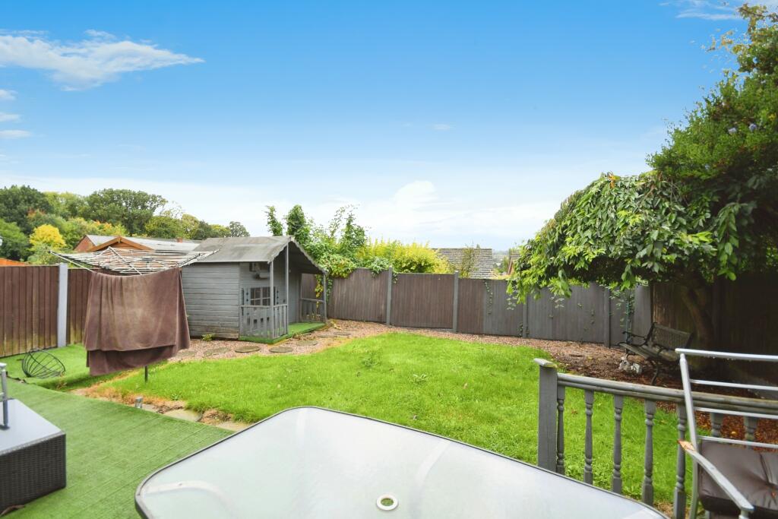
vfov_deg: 77.3
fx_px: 324
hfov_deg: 100.4
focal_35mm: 15
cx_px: 389
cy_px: 260
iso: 400
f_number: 8
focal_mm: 10
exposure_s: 1/125
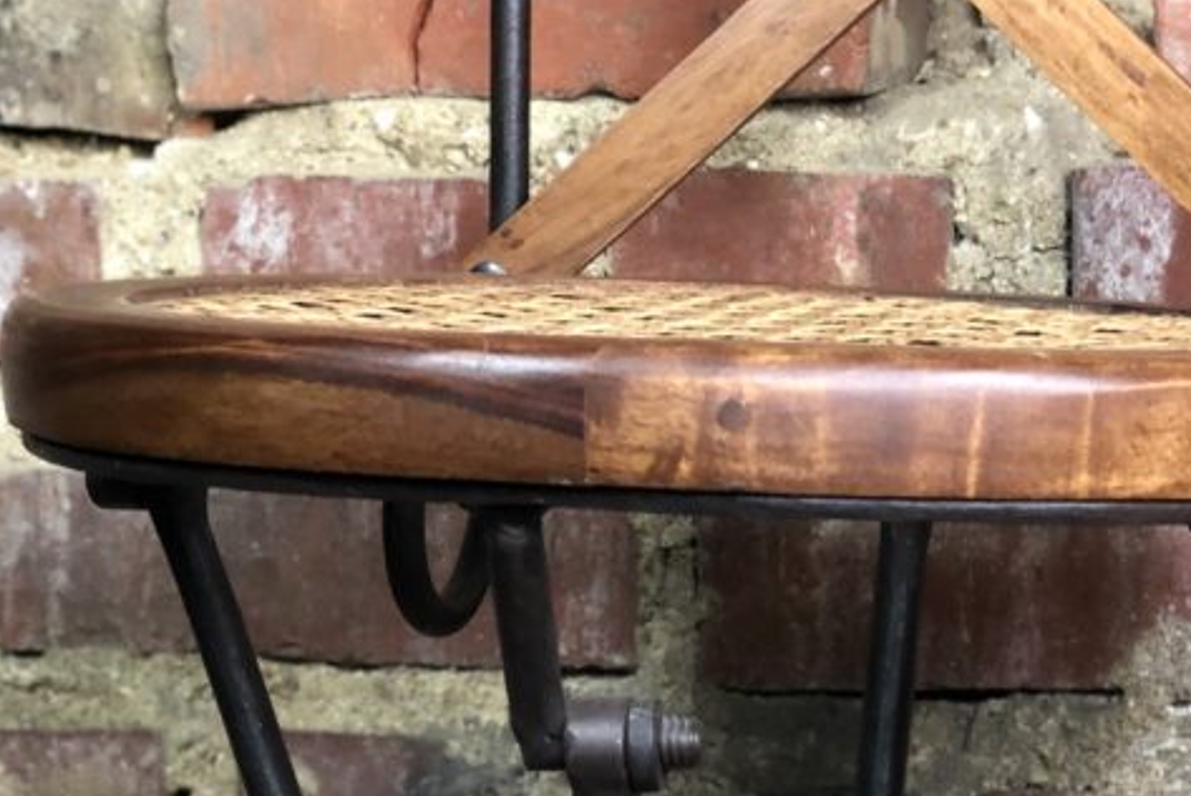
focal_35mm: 117
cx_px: 745
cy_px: 985
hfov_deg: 17.5
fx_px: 3873
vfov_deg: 11.5
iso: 100
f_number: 2.4
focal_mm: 6
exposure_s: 1/33
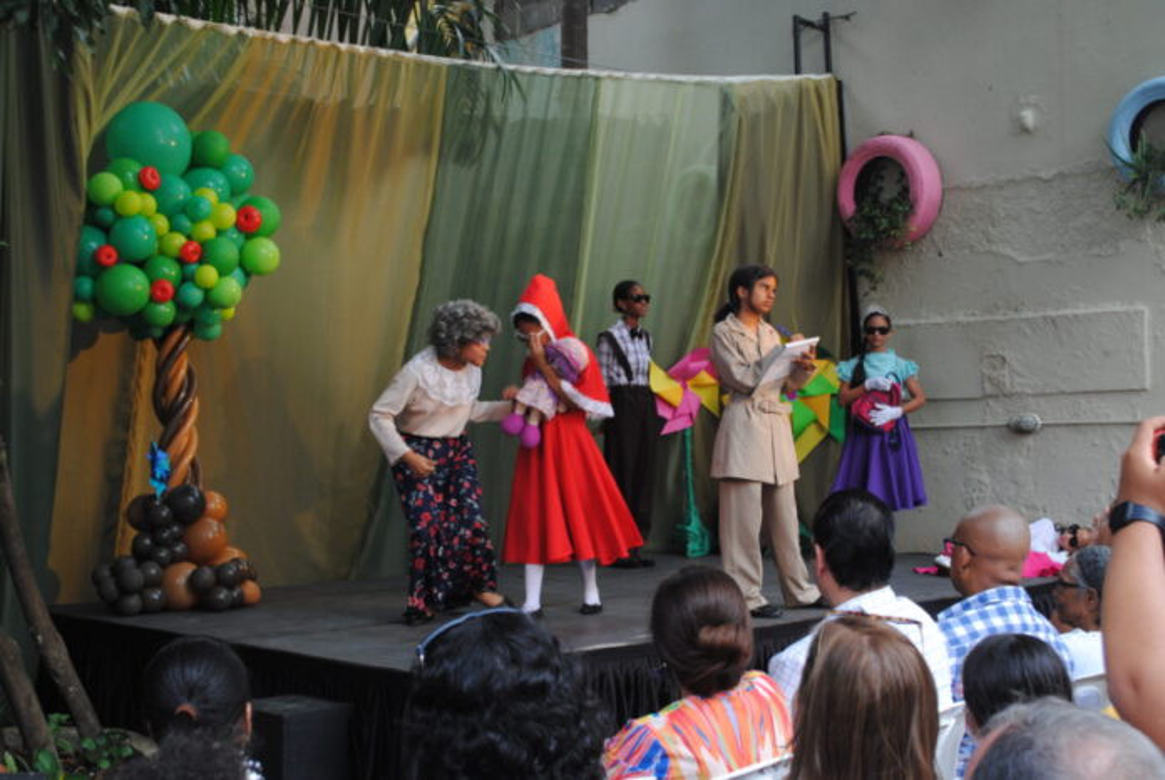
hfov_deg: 41.1
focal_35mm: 48
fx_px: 1555
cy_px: 390
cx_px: 582
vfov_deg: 28.2
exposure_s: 1/50
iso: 400
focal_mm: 32
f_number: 7.1
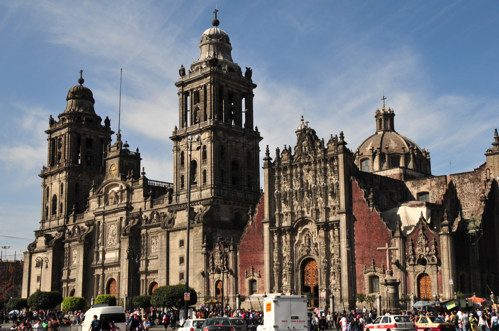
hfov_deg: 41.9
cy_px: 171
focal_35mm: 47
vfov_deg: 28.6
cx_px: 278
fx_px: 651
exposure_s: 1/400
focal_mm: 28
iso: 200
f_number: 10
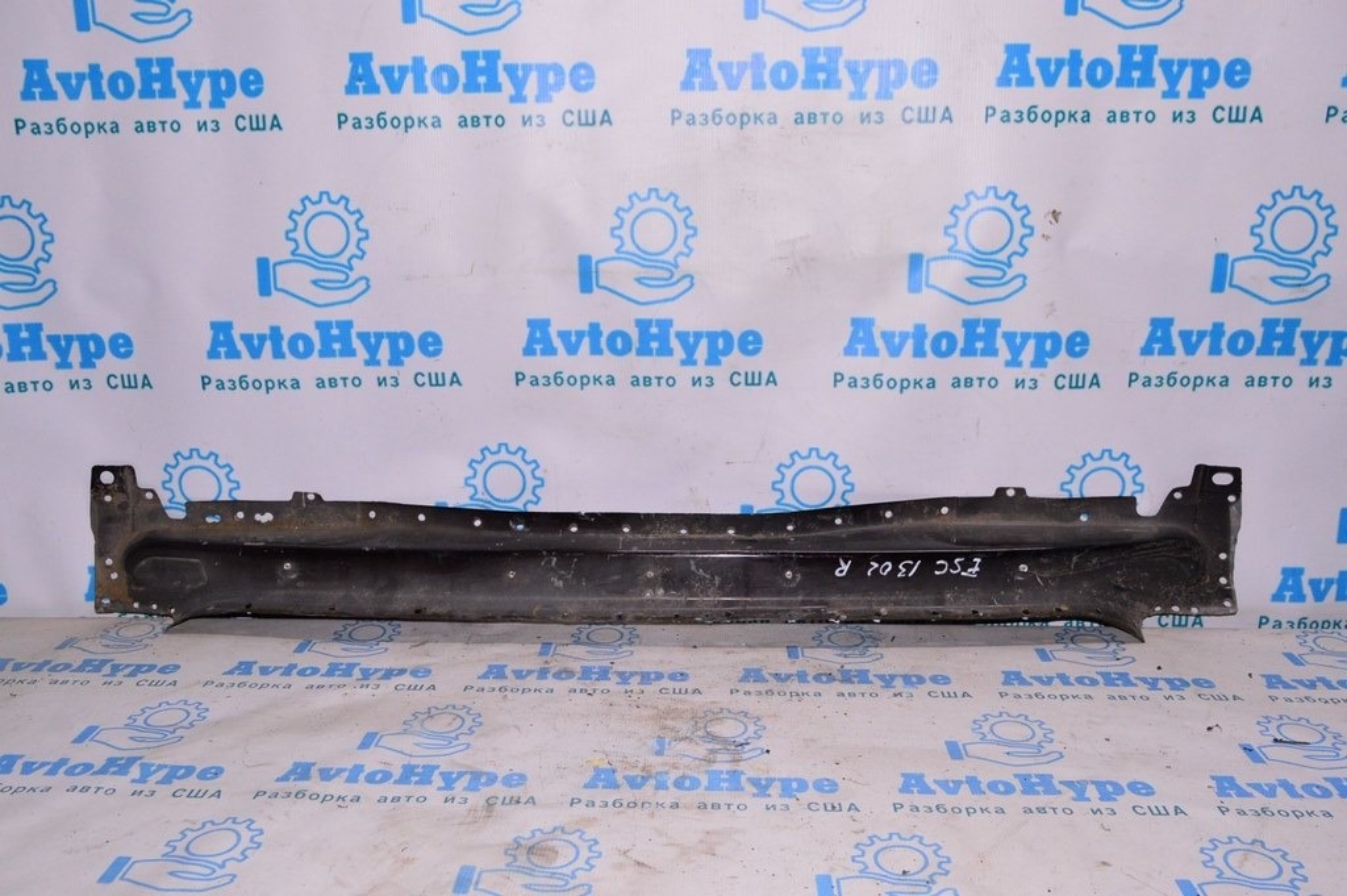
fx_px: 1178
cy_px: 448
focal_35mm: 32
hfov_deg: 59.5
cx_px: 674
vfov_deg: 41.6
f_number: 8
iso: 1600
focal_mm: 21
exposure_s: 1/200
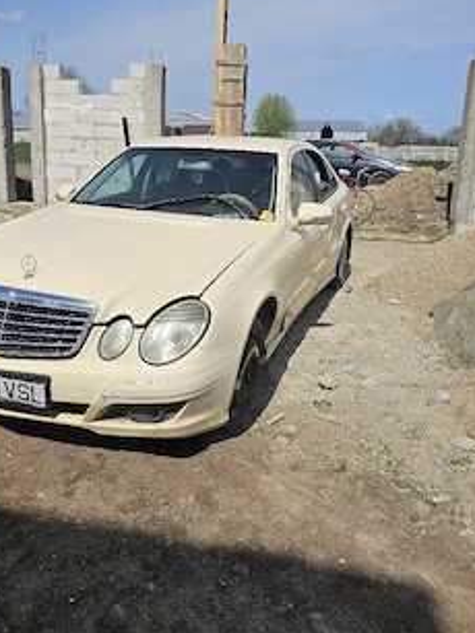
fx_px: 549
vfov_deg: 59.6
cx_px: 182
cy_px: 258
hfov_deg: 46.4
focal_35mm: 30
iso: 10
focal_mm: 6.3
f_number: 1.7
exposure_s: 1/2000
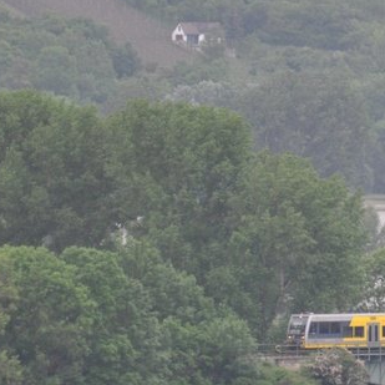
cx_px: 526
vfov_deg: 1.6
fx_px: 13955
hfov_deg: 1.6
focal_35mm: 1109
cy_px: 200
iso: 640
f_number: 5.6
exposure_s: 1/250
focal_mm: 300
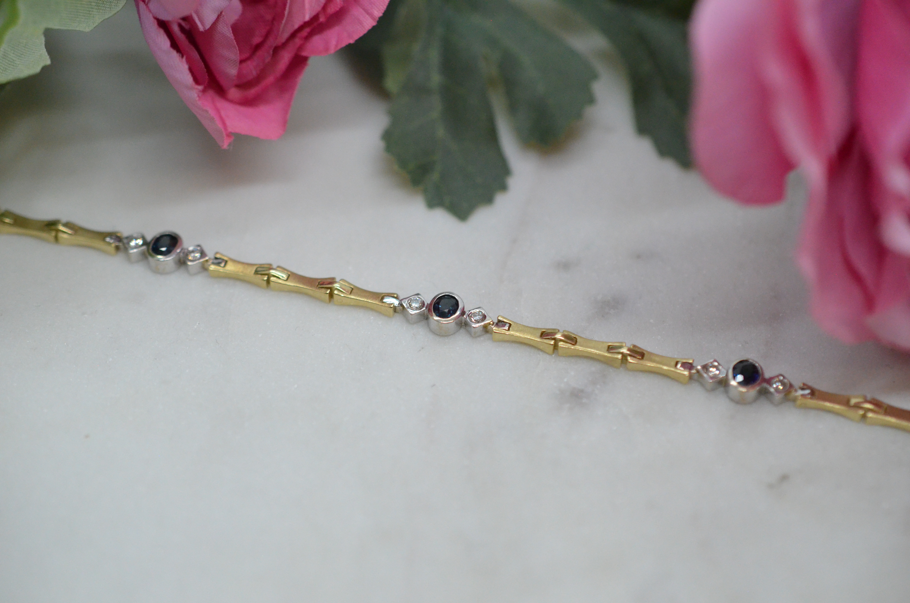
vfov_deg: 22.5
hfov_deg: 33.5
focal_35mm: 60
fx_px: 1514
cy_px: 302
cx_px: 455
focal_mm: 40
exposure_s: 1/3200
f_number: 4
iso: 3200
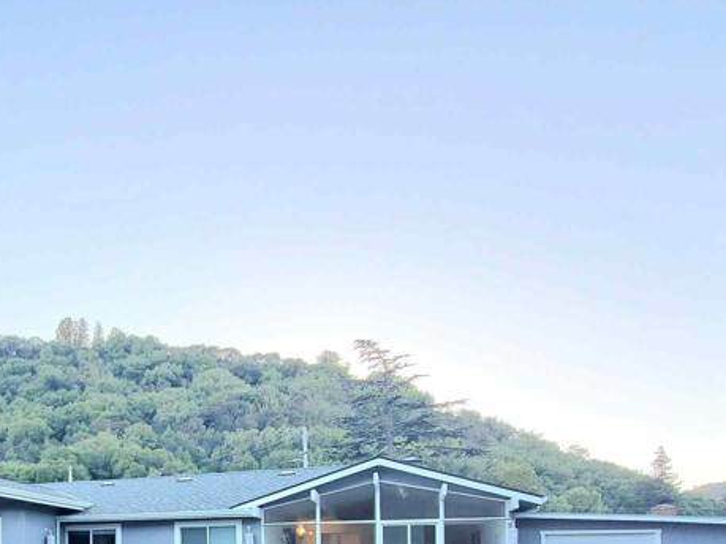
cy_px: 553
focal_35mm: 29
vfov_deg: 41.4
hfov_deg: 56.9
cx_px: 141
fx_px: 608
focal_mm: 1.8
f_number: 2.2
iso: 50
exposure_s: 1/130
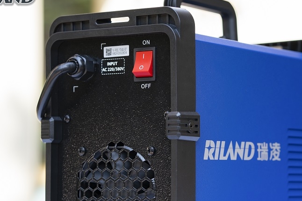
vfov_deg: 10.5
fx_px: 1090
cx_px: 196
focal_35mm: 130
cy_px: 138
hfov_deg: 15.7
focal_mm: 56
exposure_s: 1/250
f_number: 2.8
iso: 100
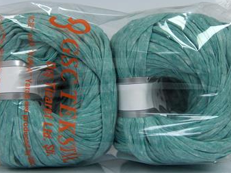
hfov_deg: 36.8
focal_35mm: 52
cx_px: 112
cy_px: 83
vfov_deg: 28.0
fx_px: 347
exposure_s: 1/120
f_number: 2.8
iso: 195
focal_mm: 8.96
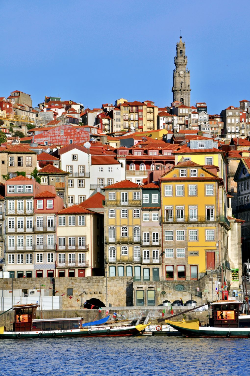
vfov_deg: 13.1
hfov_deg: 8.7
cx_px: 125
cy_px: 188
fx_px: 1645
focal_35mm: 158
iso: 200
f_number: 18
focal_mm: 105
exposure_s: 1/200
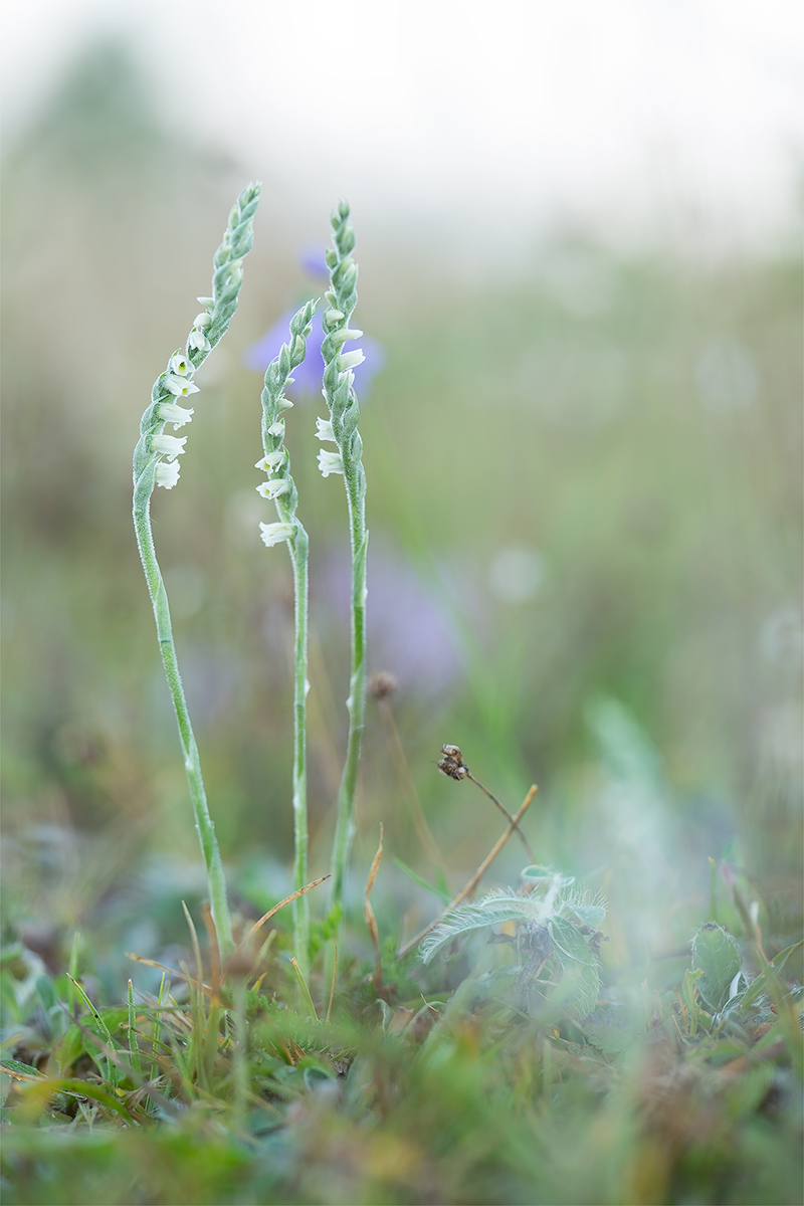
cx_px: 402
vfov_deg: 22.6
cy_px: 603
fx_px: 3015
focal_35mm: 90
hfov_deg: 15.2
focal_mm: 90
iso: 100
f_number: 2.8
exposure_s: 1/50
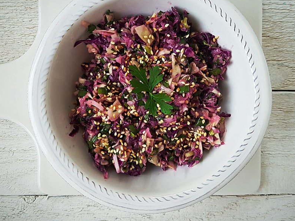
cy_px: 91
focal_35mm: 34
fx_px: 290
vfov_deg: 41.6
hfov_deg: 53.9
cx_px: 137
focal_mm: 4.2
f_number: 1.7
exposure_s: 1/50
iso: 125
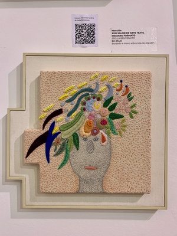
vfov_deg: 67.3
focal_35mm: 26
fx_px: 177
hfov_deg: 53.1
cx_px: 88
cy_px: 118
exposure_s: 1/50
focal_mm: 4.25
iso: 160
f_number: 1.8
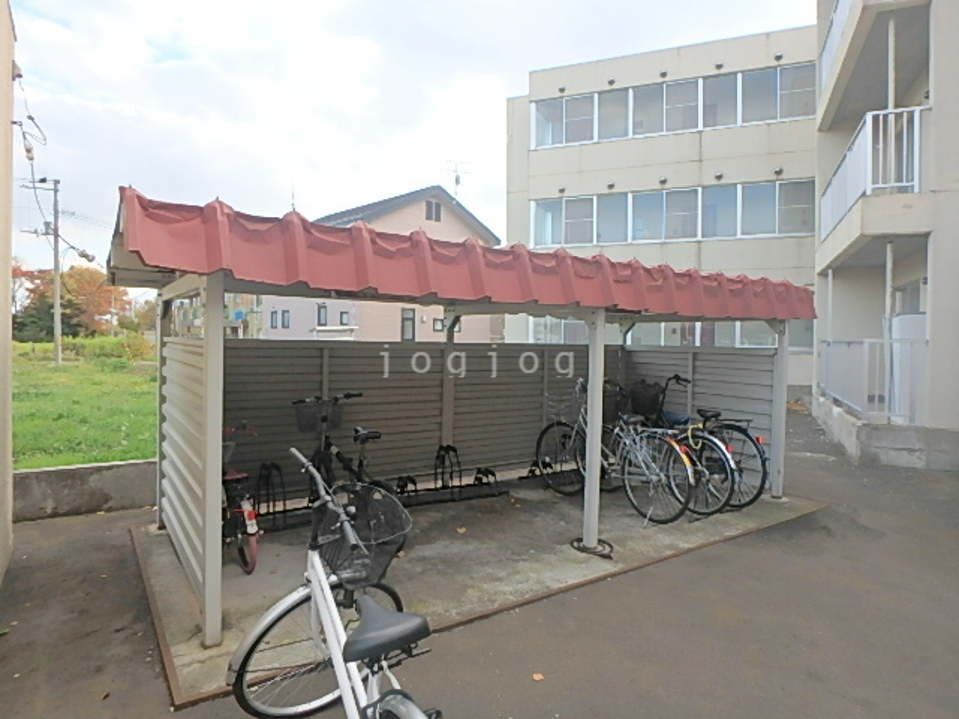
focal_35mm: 21
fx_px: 582
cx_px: 480
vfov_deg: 63.4
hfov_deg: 79.0
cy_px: 360
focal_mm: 3.7
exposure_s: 1/320
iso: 125
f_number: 3.5
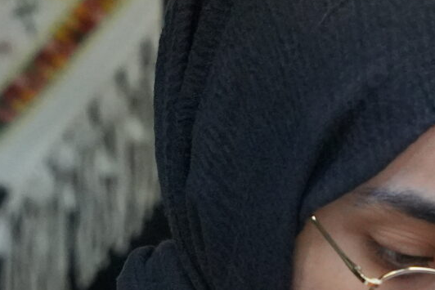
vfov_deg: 2.7
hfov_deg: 4.1
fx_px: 6103
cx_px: 361
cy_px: 469
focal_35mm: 505
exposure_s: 1/400
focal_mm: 70
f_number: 2.8
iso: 2500
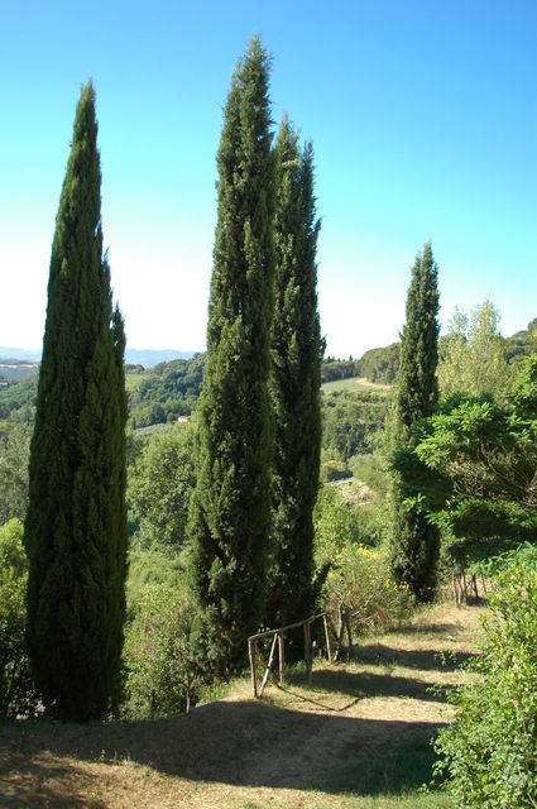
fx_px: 1279
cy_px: 404
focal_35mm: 57
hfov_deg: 23.7
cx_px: 268
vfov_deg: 35.1
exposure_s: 1/400
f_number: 6.3
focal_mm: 38
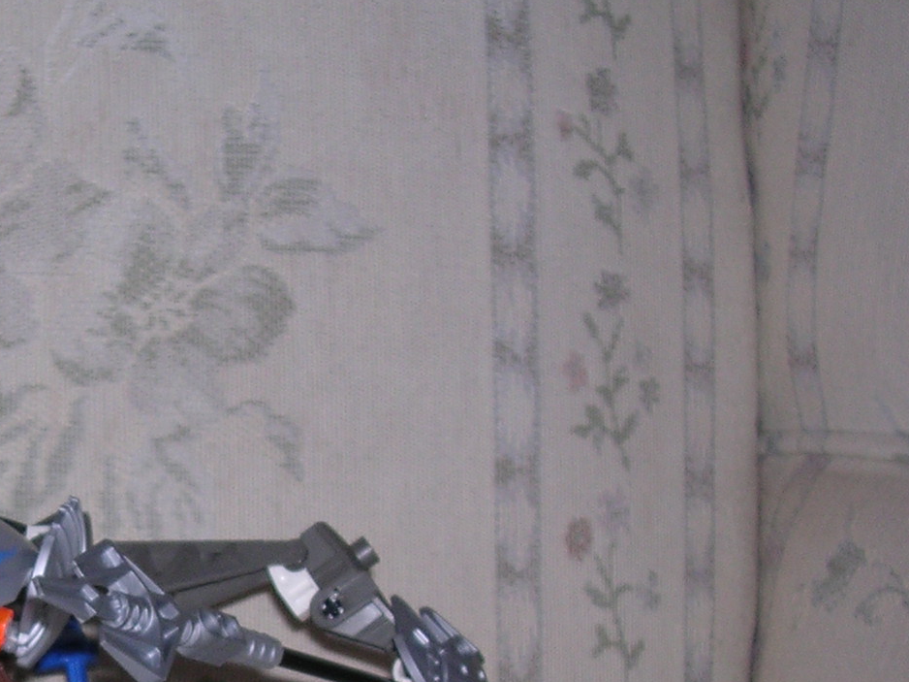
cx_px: 1
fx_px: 2179
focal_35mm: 83
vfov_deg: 17.4
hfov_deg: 22.6
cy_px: 663
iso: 100
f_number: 2.8
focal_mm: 5.8
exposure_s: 1/60.1
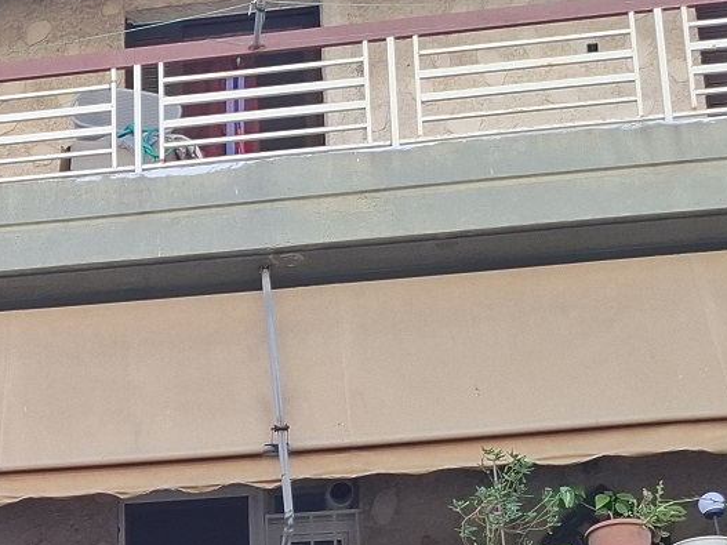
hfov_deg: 20.3
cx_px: -189
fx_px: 1869
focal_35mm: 89
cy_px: 791
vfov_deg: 15.4
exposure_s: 1/560
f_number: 1.8
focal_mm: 5.54
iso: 50
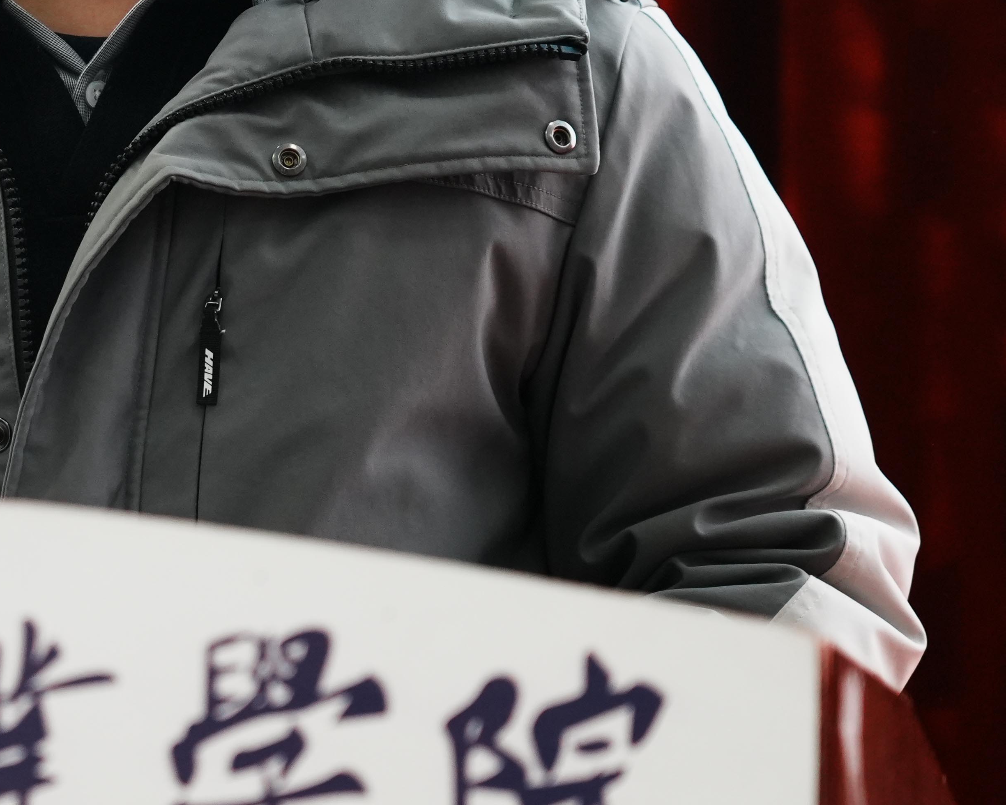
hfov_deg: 10.1
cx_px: -176
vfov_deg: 8.2
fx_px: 5597
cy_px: 134
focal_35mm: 188
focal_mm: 70
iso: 1600
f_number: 4
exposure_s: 1/100
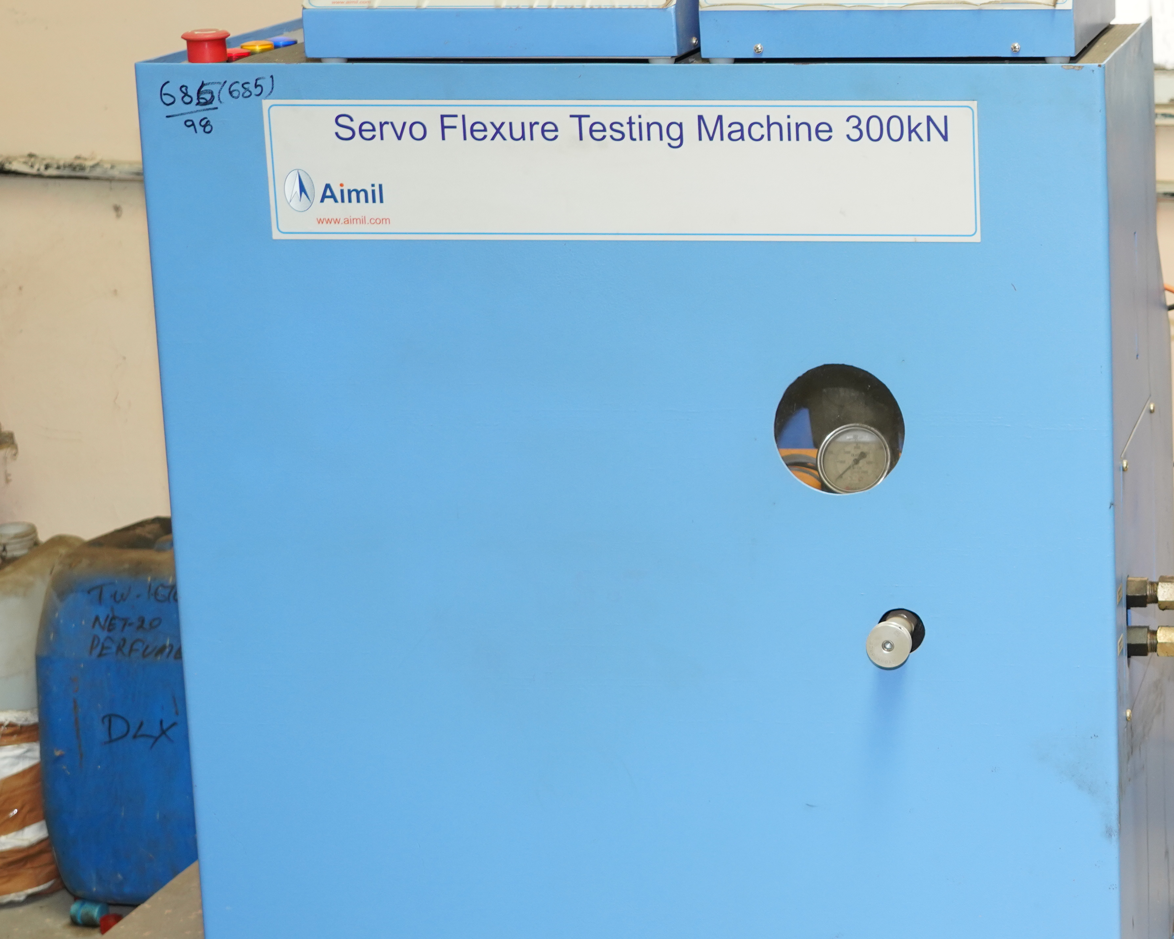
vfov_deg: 18.0
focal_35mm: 85
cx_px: 1288
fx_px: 2953
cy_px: 327
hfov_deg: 21.4
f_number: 5
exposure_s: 1/125
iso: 400
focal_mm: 34
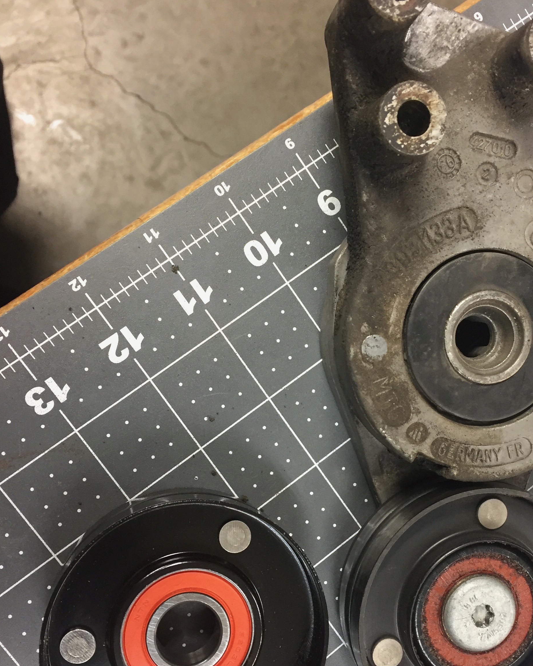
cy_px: 395
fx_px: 789
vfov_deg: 45.6
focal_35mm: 40
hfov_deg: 37.1
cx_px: 333
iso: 100
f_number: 2.2
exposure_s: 1/30
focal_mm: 4.15
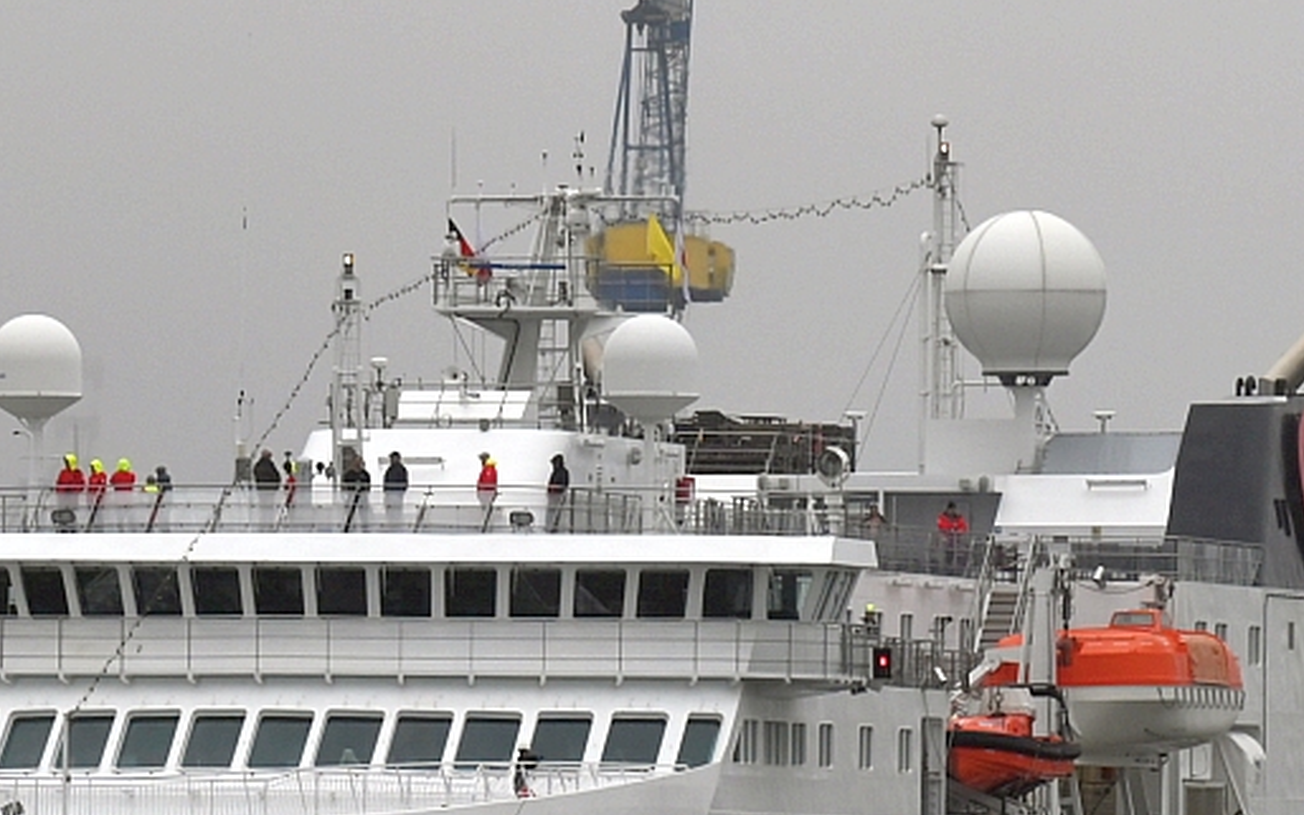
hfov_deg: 8.6
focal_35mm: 244
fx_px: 8669
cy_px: 656
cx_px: 655
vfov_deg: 5.4
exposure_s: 1/500
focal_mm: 120
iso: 200
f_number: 4.5
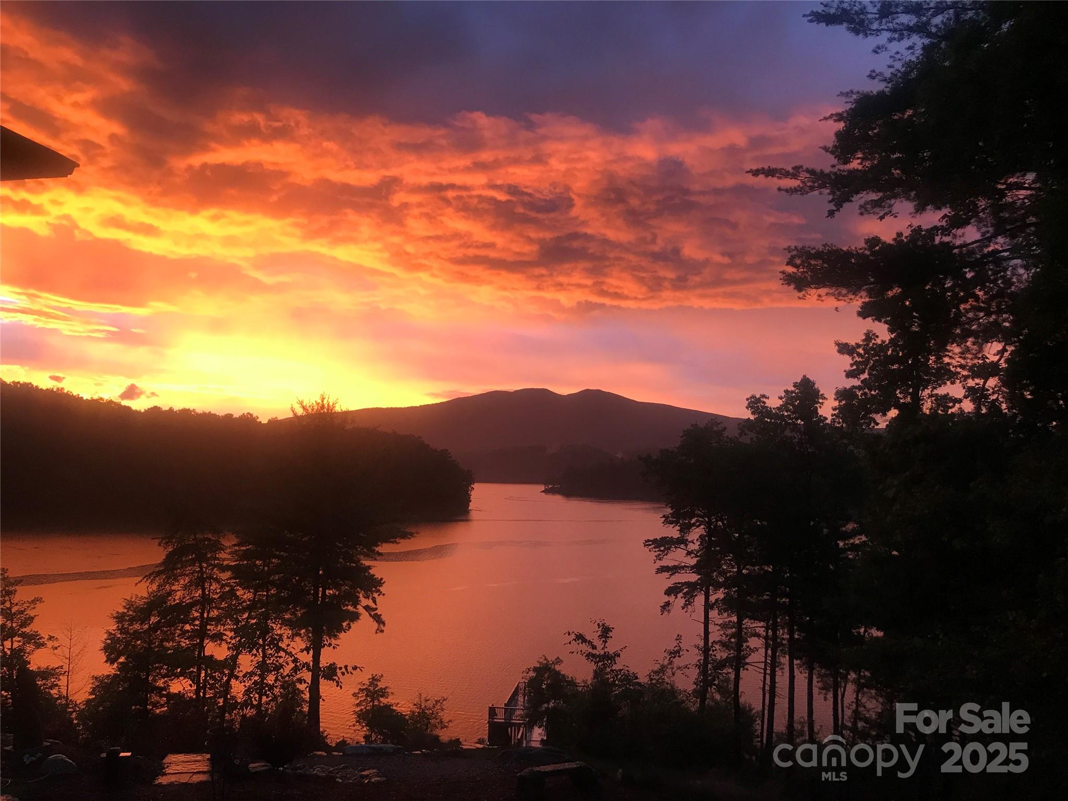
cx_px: 534
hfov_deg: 63.4
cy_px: 400
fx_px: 864
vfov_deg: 49.7
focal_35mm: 28
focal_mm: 3.99
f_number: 1.8
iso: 32
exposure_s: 1/30
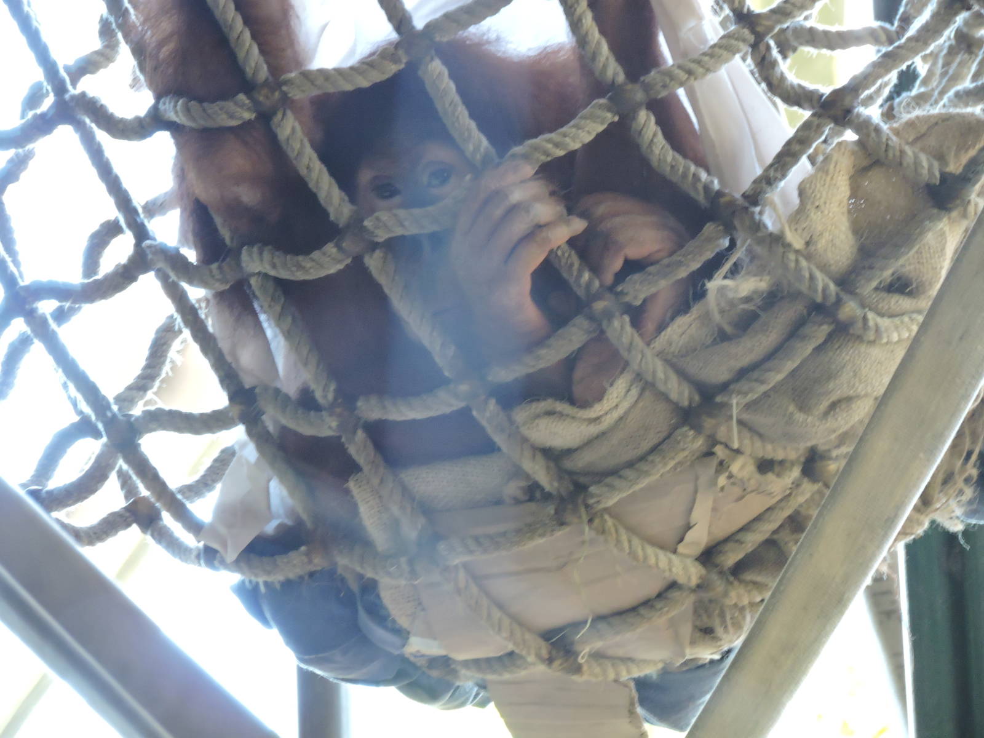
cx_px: 492
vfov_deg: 3.4
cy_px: 369
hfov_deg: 4.6
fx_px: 12365
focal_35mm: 435
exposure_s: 1/20
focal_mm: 77.6
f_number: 4.9
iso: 800
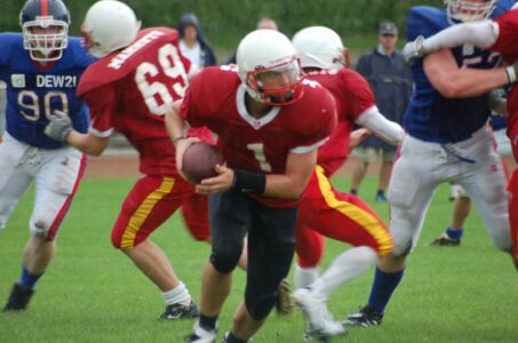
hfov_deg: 5.1
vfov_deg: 3.4
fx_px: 5815
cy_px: 172
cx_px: 259
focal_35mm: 405
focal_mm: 270
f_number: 5.6
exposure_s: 1/125
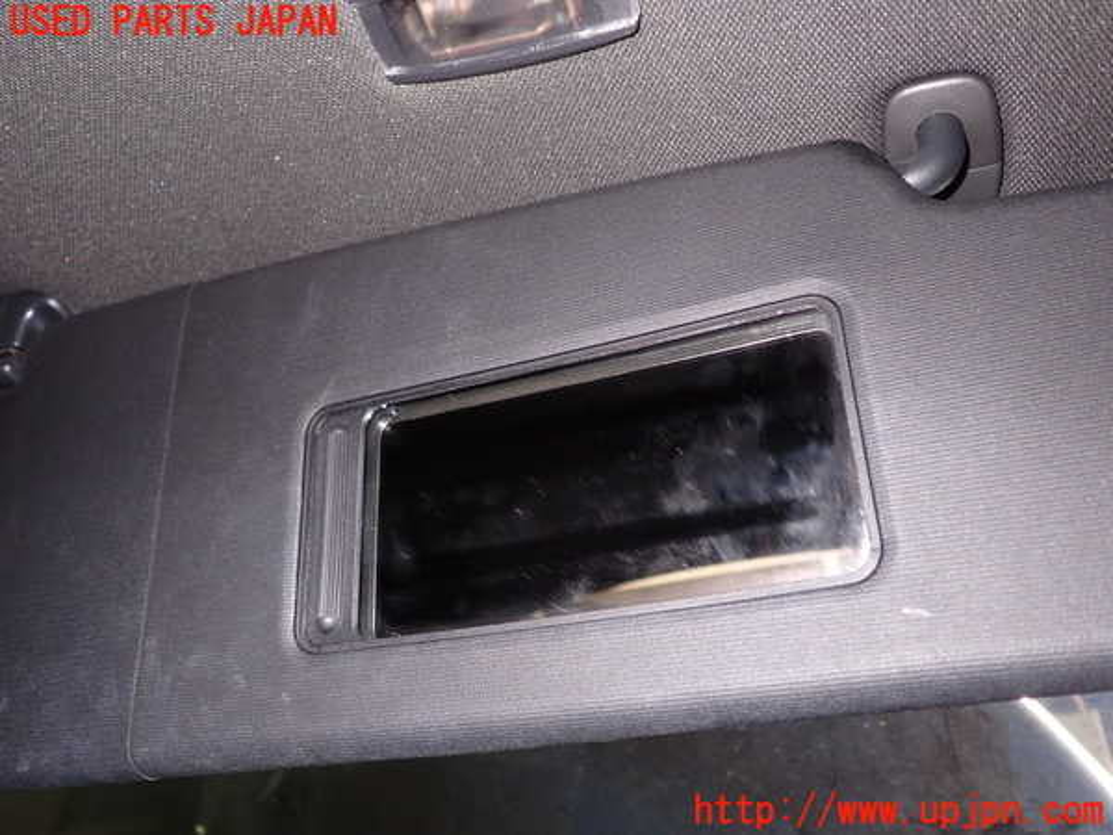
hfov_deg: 60.0
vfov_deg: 46.8
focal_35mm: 30
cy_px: 418
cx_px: 556
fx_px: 965
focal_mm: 5.4
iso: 200
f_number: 2.3
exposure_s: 1/30
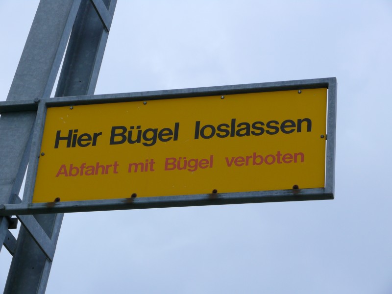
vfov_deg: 12.2
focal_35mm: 121
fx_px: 1370
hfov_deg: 16.3
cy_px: 147
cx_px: 196
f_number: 5.6
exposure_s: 1/320
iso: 100
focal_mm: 25.5
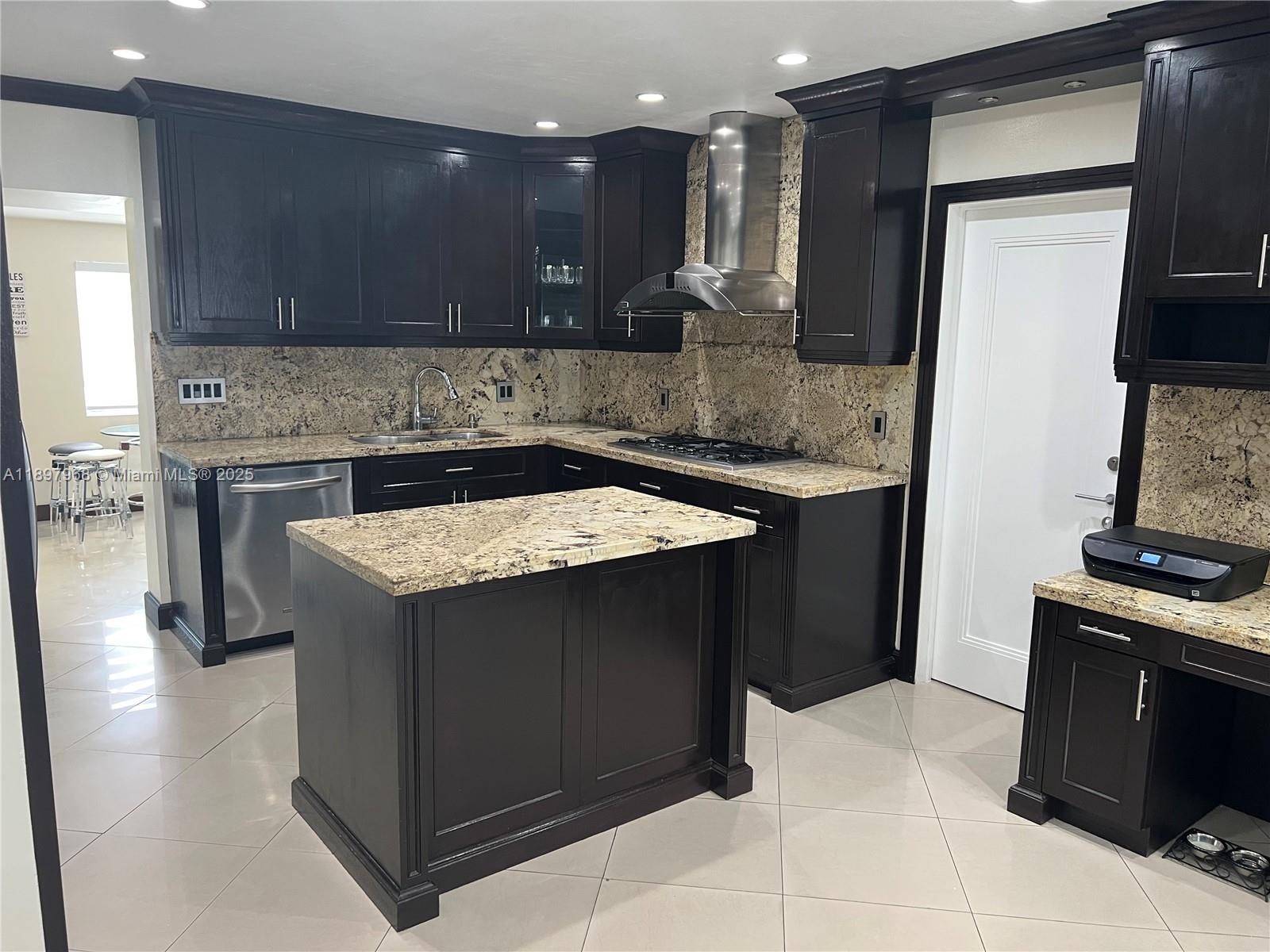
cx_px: 635
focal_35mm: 26
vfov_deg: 53.1
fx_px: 954
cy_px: 476
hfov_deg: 67.3
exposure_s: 1/60
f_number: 1.5
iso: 200
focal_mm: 5.7
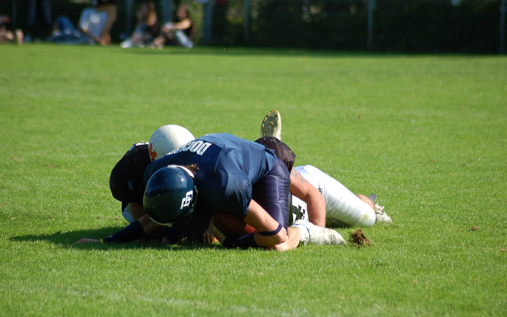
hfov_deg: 7.0
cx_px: 254
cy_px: 155
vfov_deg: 4.4
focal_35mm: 299
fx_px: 4125
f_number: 5
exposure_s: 1/1000
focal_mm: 195
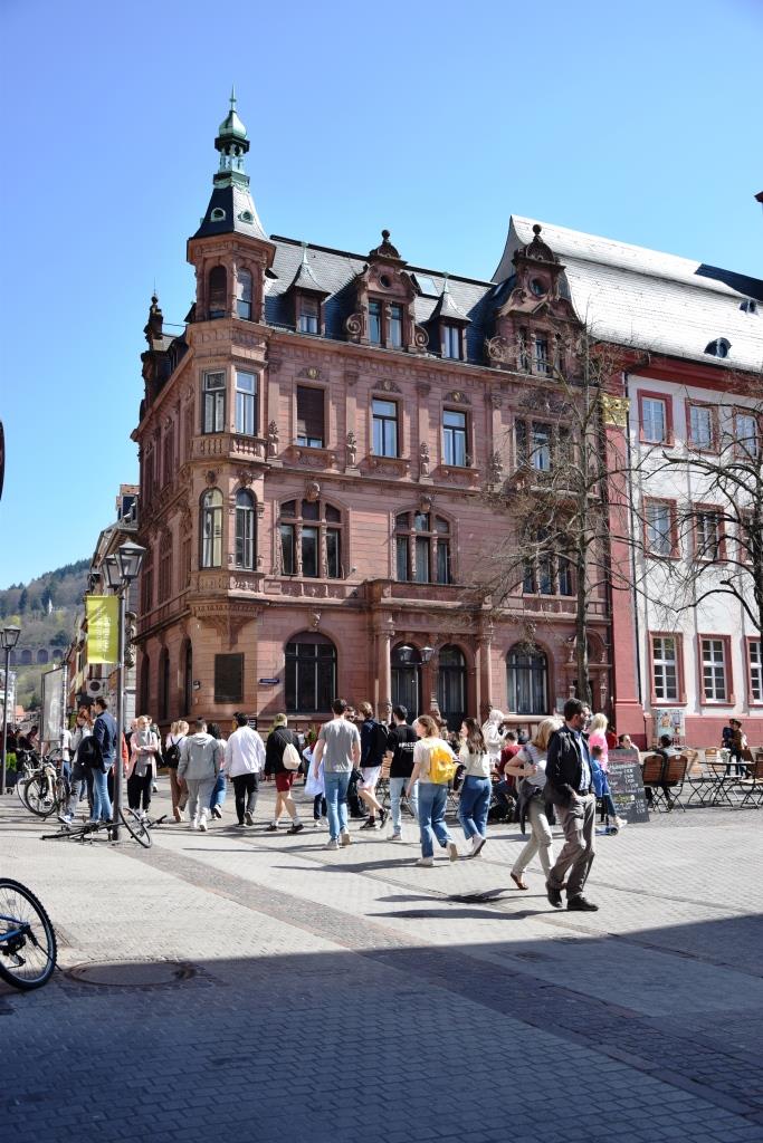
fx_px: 1144
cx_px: 382
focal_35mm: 36
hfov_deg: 36.9
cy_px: 572
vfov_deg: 53.1
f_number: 3.8
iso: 160
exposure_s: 1/800
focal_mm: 24
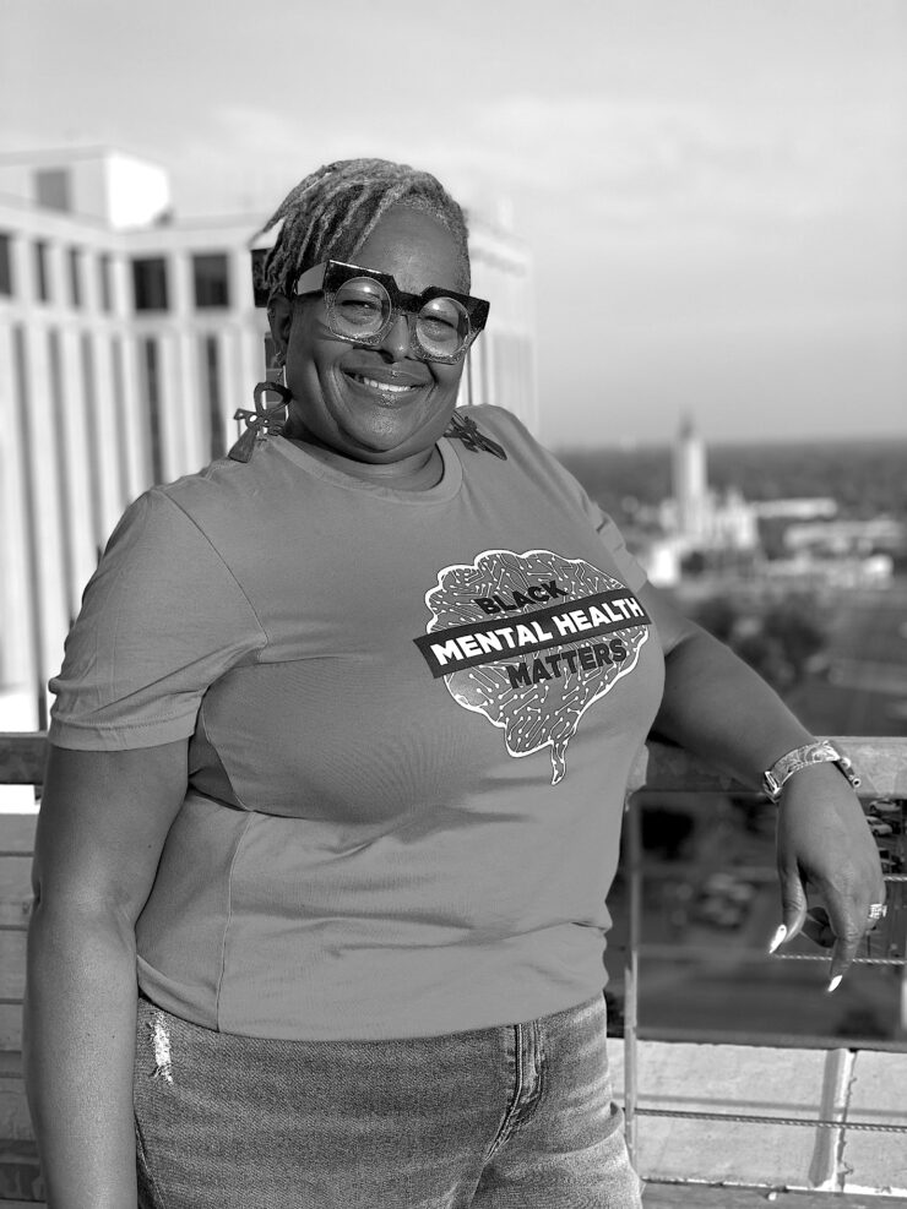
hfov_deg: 28.0
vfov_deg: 36.8
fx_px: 1817
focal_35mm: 52
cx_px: 454
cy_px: 604
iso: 20
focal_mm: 6
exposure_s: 1/615
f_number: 2
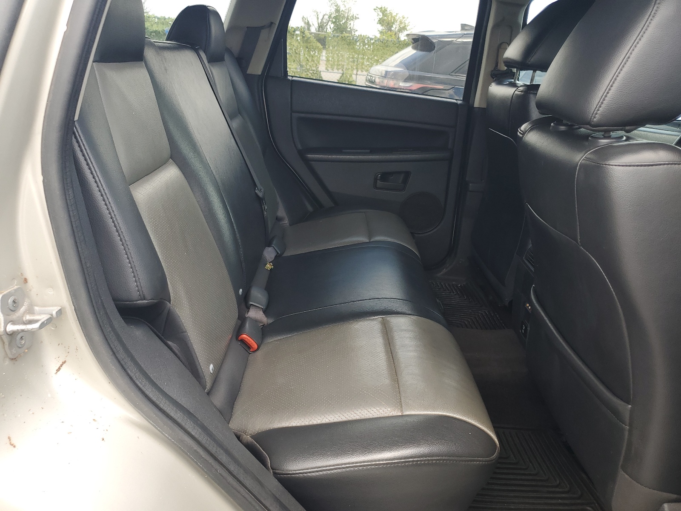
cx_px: 340
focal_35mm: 26
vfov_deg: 53.1
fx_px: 511
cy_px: 256
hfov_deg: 67.3
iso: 50
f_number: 1.5
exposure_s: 1/141
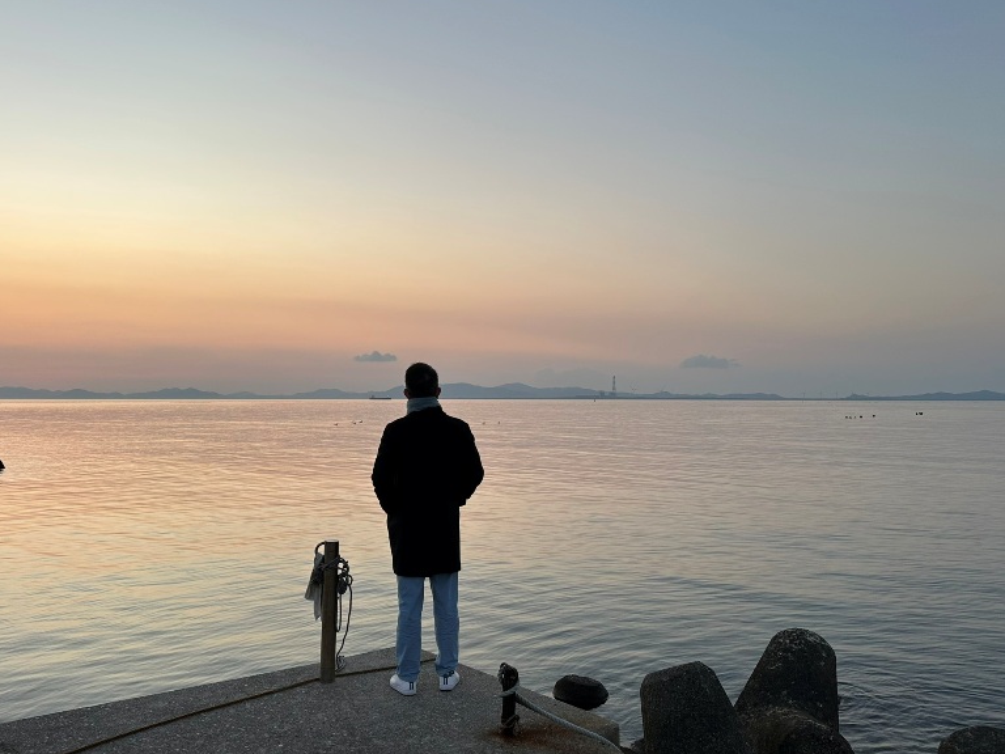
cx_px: 513
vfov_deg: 54.9
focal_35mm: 25
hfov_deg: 69.4
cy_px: 374
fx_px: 726
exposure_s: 1/185
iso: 64
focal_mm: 6.86
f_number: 1.78
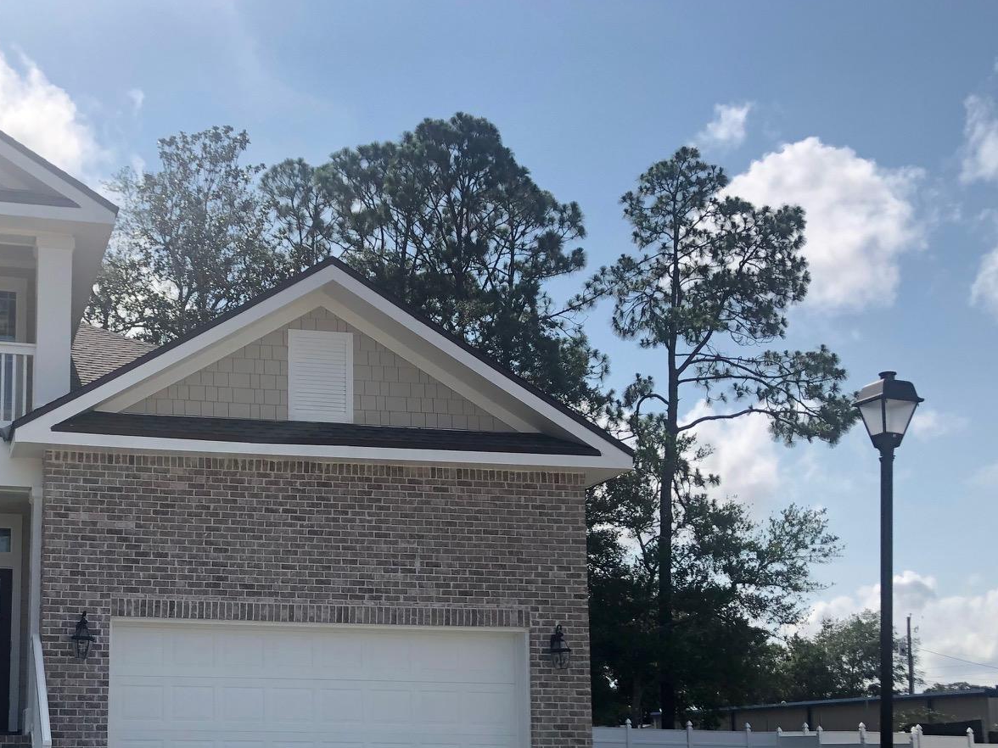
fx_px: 1384
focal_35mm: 48
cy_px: 583
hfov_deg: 38.0
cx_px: 184
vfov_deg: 29.7
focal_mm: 3.99
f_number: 1.8
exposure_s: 1/2088
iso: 20
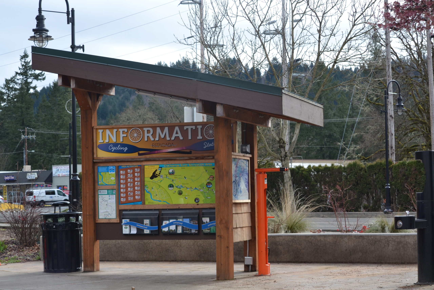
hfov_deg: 24.6
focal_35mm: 82
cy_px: 145
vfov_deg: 16.6
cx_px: 217
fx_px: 995
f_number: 6.3
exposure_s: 1/160
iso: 100
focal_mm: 55
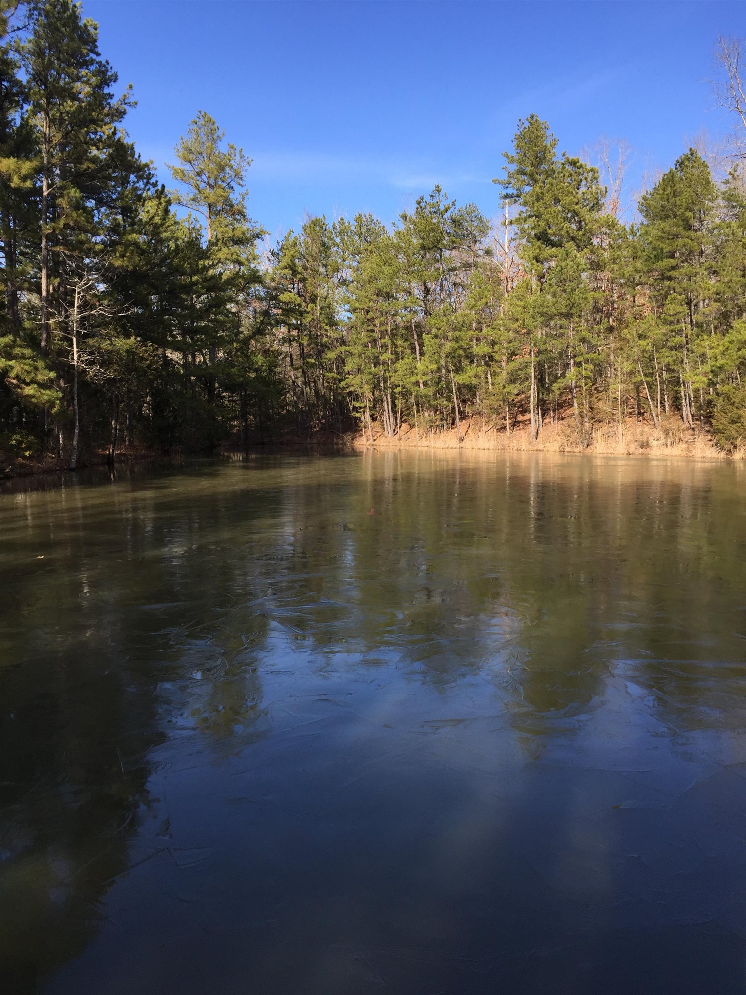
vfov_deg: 61.7
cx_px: 373
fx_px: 833
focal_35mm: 29
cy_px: 498
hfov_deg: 48.2
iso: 32
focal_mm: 4.15
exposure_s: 1/1014
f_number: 2.2
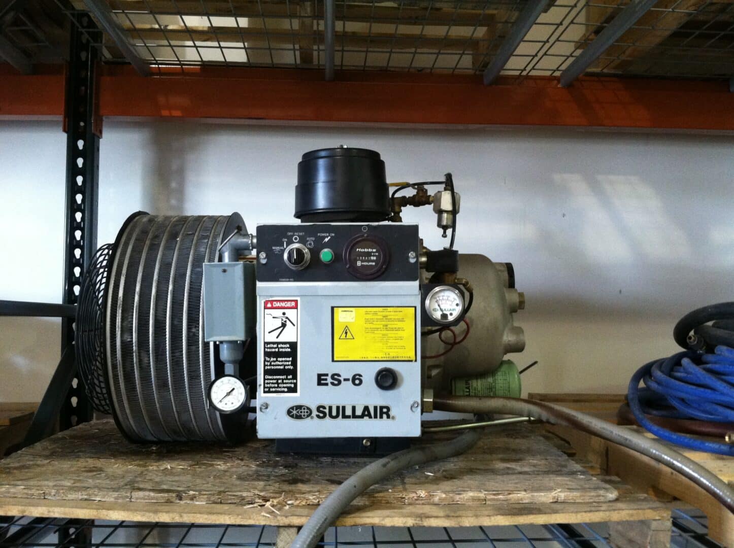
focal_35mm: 35
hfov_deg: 52.7
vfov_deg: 40.6
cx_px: 367
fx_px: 741
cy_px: 274
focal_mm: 3.85
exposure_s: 1/15
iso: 320
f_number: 2.8
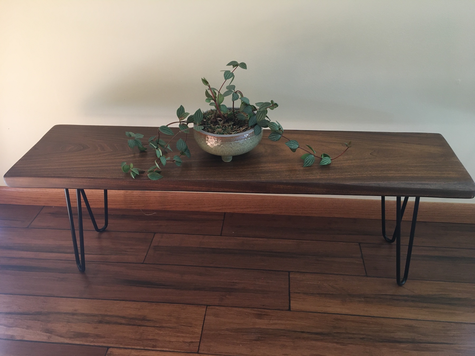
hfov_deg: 61.7
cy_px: 178
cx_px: 238
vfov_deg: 48.2
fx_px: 398
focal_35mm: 29
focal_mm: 4.15
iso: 100
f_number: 2.2
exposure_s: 1/30
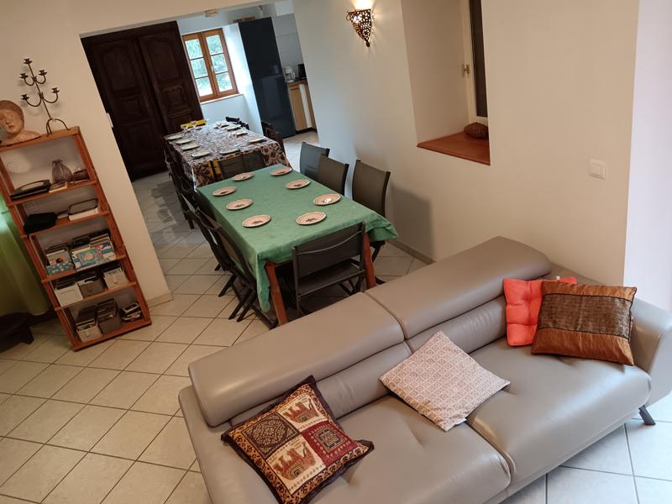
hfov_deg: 65.3
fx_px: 524
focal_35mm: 27
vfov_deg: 51.4
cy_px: 252
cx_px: 336
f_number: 1.9
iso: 703
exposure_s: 1/50
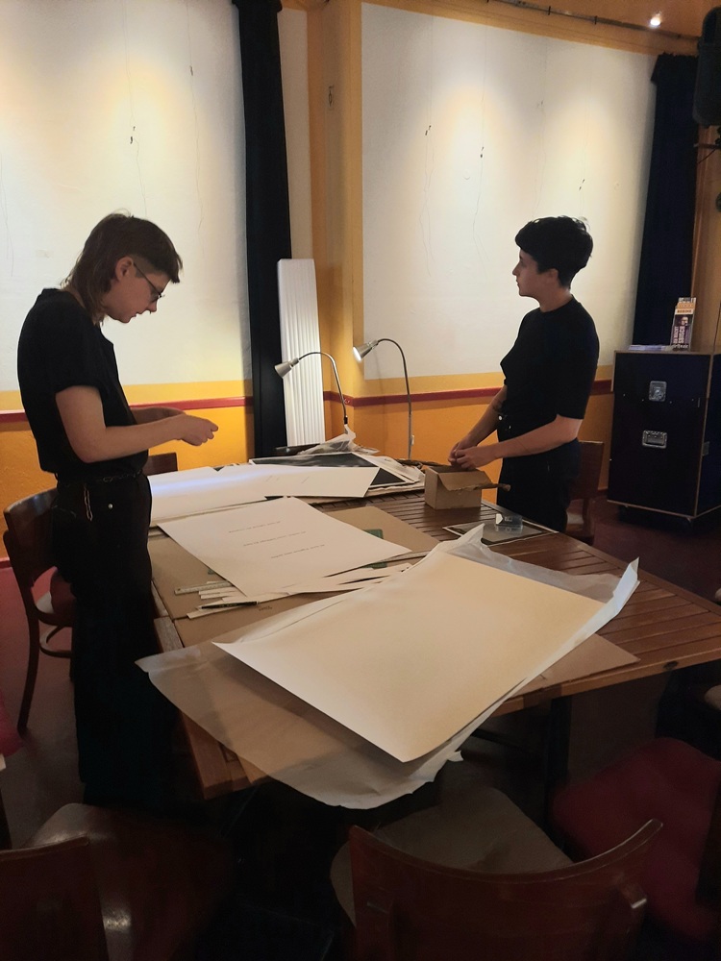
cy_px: 480
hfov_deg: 54.9
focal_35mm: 25
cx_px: 360
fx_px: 694
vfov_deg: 69.4
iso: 320
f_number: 2
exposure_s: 1/25
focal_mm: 4.6
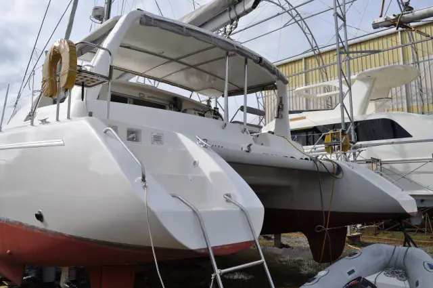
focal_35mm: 27
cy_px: 144
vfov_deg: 47.8
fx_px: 324
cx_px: 216
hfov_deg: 67.4
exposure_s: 1/400
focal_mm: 18
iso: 200
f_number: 10
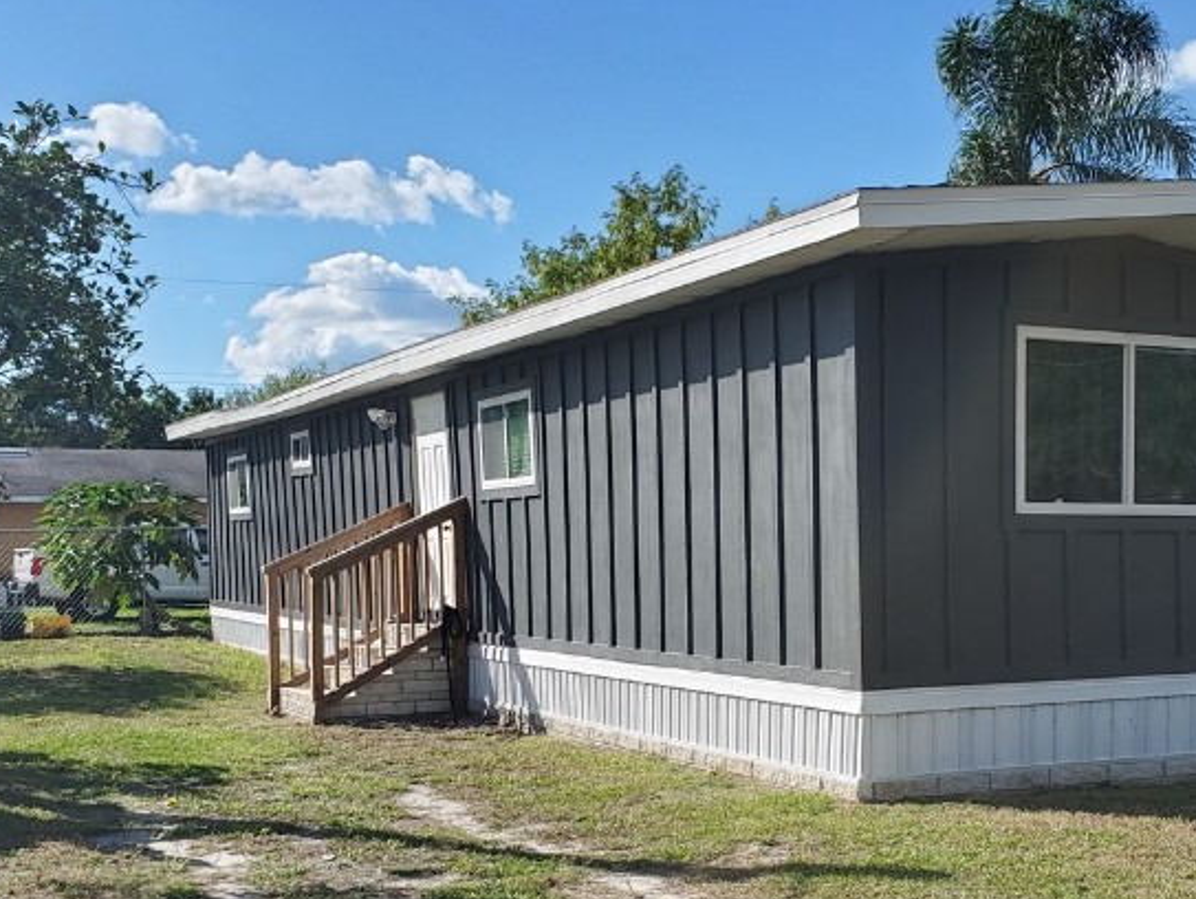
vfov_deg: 29.5
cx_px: 819
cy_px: 595
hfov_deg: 38.3
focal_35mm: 49
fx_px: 1694
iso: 50
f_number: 2.4
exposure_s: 1/1290
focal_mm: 4.3
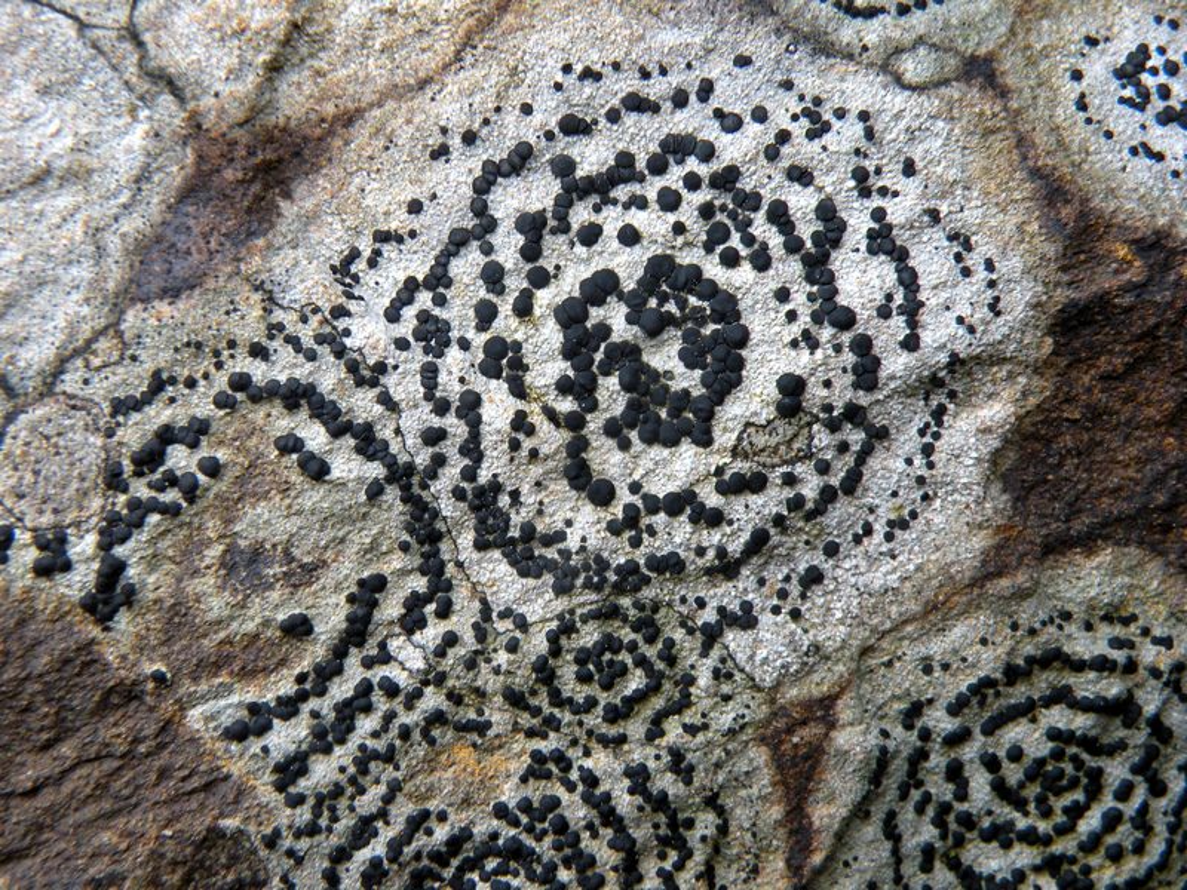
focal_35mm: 56
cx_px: 594
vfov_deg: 26.1
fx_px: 1920
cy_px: 445
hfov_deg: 34.3
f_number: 3.5
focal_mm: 9.8
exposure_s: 1/65.4
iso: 137
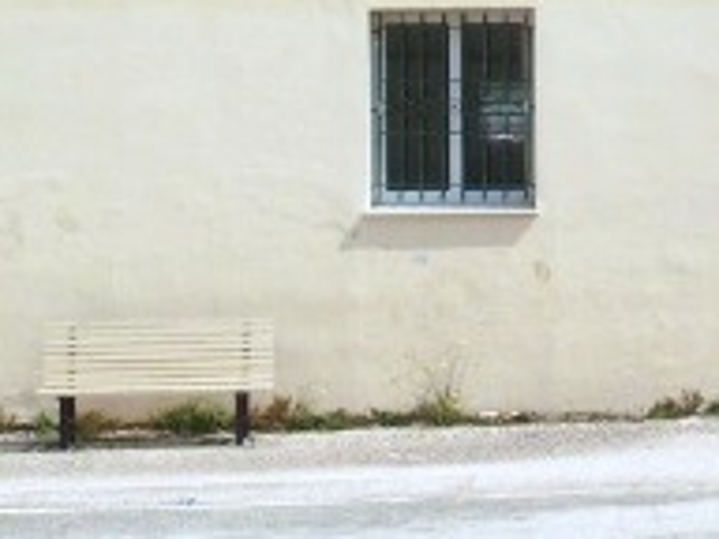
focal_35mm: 189
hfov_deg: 10.2
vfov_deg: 7.7
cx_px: 985
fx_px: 3926
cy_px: -301
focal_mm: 9.9
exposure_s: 1/250
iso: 80
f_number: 9.9
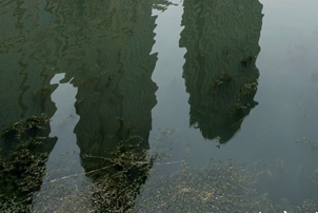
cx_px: 262
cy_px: -137
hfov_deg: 37.9
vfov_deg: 21.2
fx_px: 442
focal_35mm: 50
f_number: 16
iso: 125
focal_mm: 14
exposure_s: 1/100
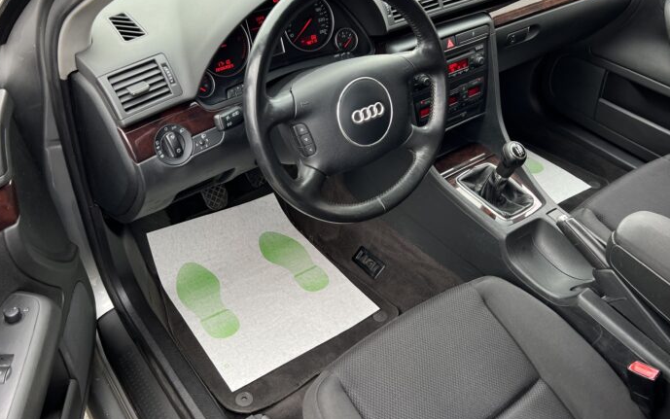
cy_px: 202
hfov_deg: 59.6
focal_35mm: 32
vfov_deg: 39.4
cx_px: 351
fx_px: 584
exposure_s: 1/121
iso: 40
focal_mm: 5.7
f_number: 1.5
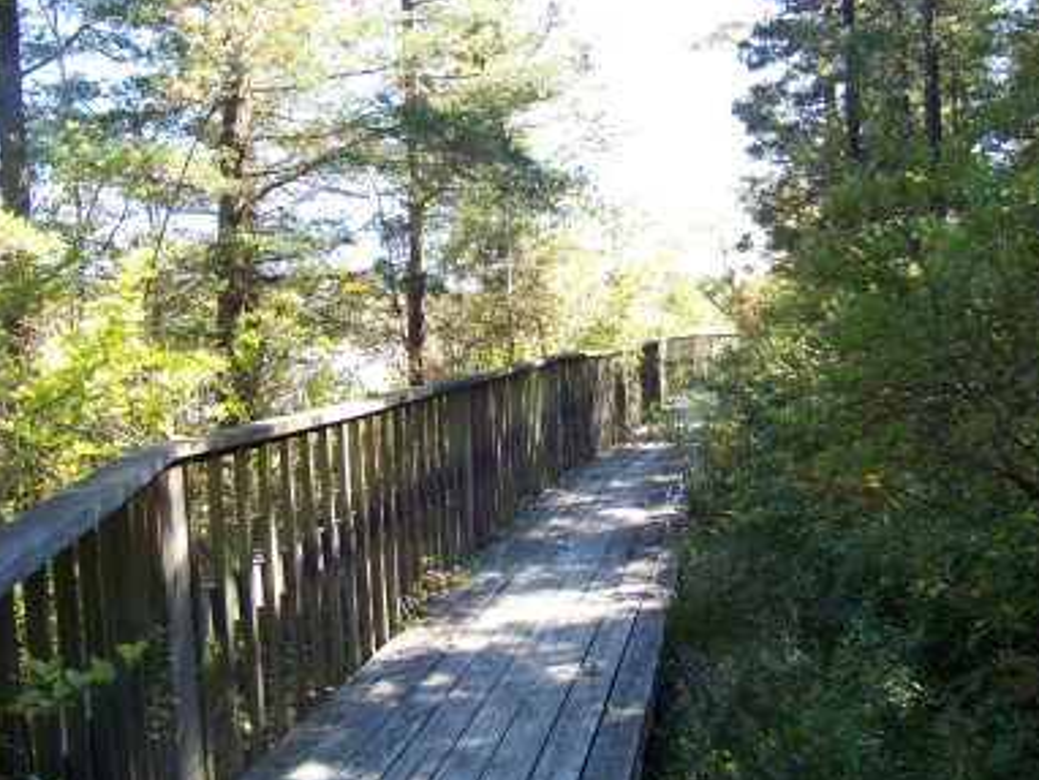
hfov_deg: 50.1
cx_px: 526
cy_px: 390
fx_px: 1111
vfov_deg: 38.7
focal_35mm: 37
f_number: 2.8
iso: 65
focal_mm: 5.85
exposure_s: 1/60
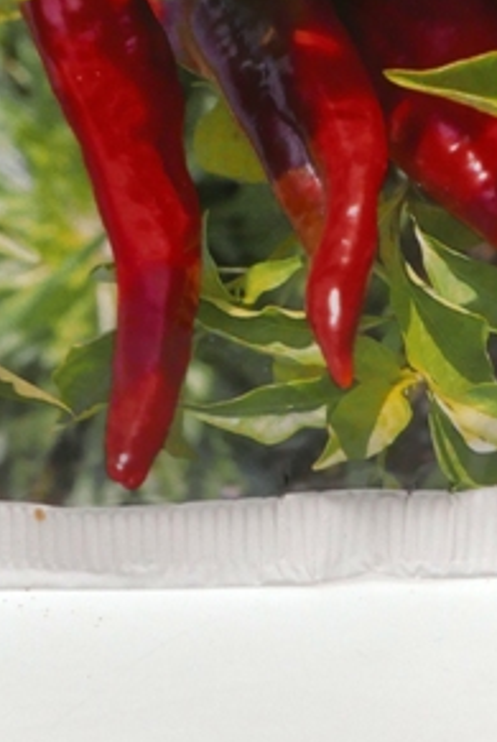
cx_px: 254
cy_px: -178
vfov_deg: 9.8
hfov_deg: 6.7
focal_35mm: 206
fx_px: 4250
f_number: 16
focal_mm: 34
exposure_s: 1/40
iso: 800
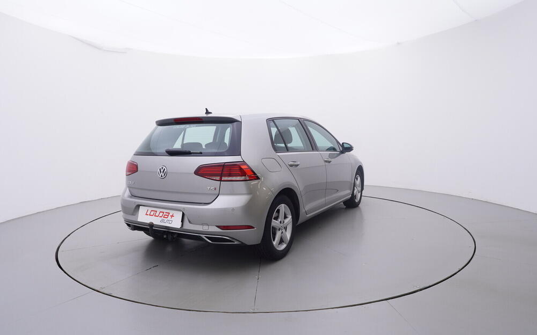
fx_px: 344
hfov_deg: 75.9
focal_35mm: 24
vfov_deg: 51.9
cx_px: 266
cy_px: 175
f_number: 5
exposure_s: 1/80
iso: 200
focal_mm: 15
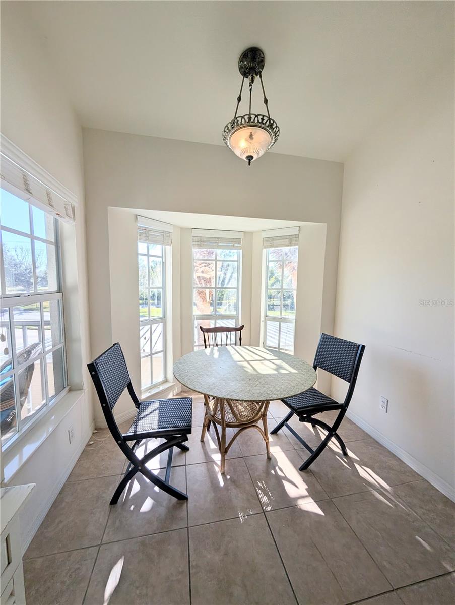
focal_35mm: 12
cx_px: 228
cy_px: 302
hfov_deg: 94.6
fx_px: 210
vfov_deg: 110.5
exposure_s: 1/1626
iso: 50
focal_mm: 2.02
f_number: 1.7
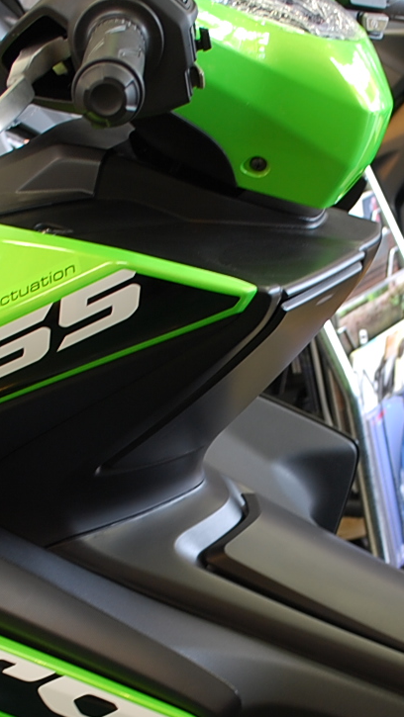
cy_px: 517
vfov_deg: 25.1
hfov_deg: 14.4
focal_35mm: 84
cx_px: 255
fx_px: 1599
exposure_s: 1/6
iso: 100
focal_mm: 20
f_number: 5
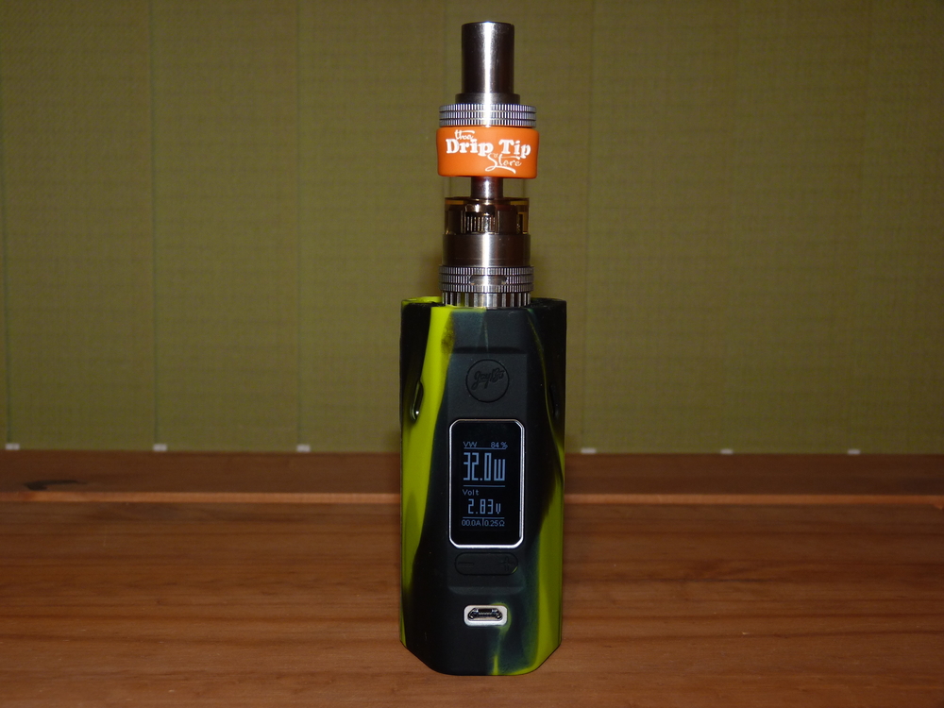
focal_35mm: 49
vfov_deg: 29.7
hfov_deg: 38.9
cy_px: 354
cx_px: 472
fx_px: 1336
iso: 125
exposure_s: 1/30
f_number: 3.2
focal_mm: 8.7
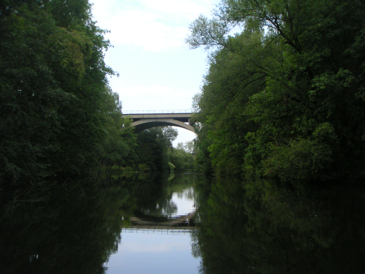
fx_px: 401
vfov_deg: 37.7
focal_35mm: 38
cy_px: 137
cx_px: 182
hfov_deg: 49.0
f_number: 6.7
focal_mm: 6
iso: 200
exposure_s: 1/250
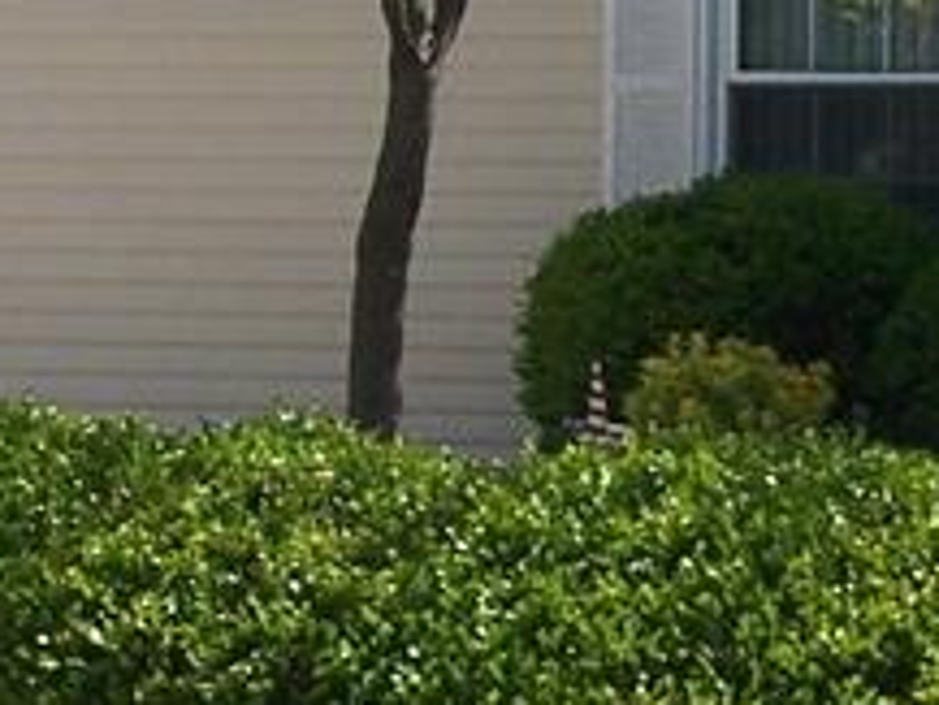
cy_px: 138
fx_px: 6134
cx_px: 1026
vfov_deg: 6.6
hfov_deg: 8.7
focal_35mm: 226
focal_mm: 8
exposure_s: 1/500
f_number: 4
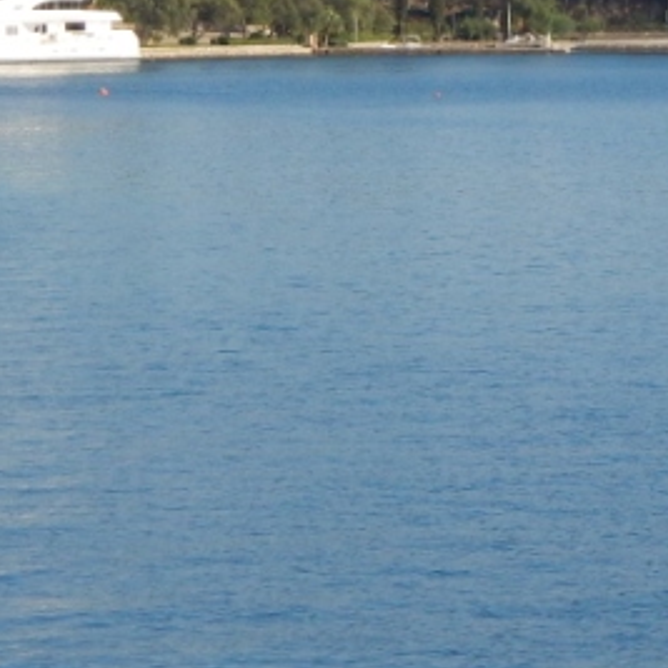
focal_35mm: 234
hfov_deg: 7.4
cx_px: 751
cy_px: 70
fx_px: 5109
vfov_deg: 7.5
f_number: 4.1
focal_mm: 12.3
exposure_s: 1/800
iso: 125
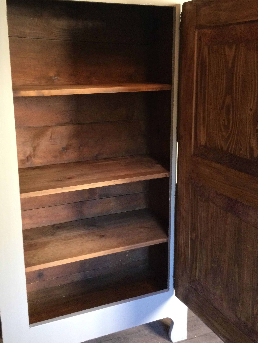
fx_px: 358
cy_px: 148
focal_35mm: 36
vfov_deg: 51.2
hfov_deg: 39.6
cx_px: 115
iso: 250
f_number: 2.4
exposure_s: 1/20
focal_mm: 3.3
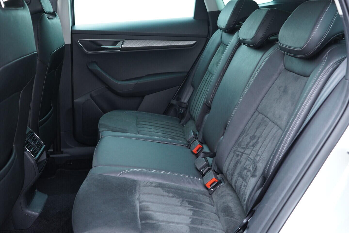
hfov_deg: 53.1
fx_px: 349
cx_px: 174
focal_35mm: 36
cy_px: 116
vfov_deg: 36.9
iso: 500
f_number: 2.8
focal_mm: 24
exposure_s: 1/40
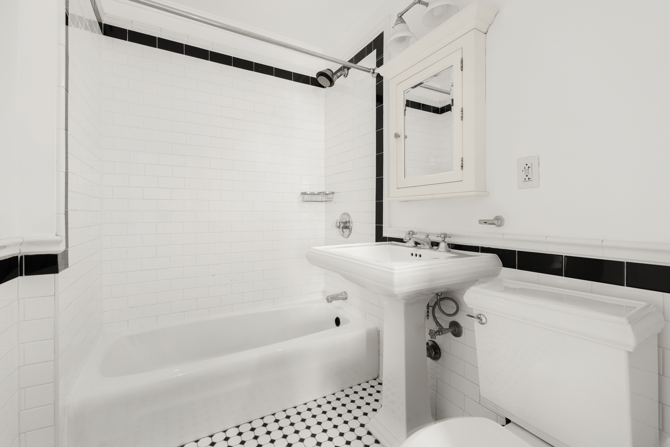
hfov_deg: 96.7
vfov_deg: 73.7
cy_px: 224
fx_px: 298
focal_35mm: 16
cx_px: 335
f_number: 11
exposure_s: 5
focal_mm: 16
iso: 320
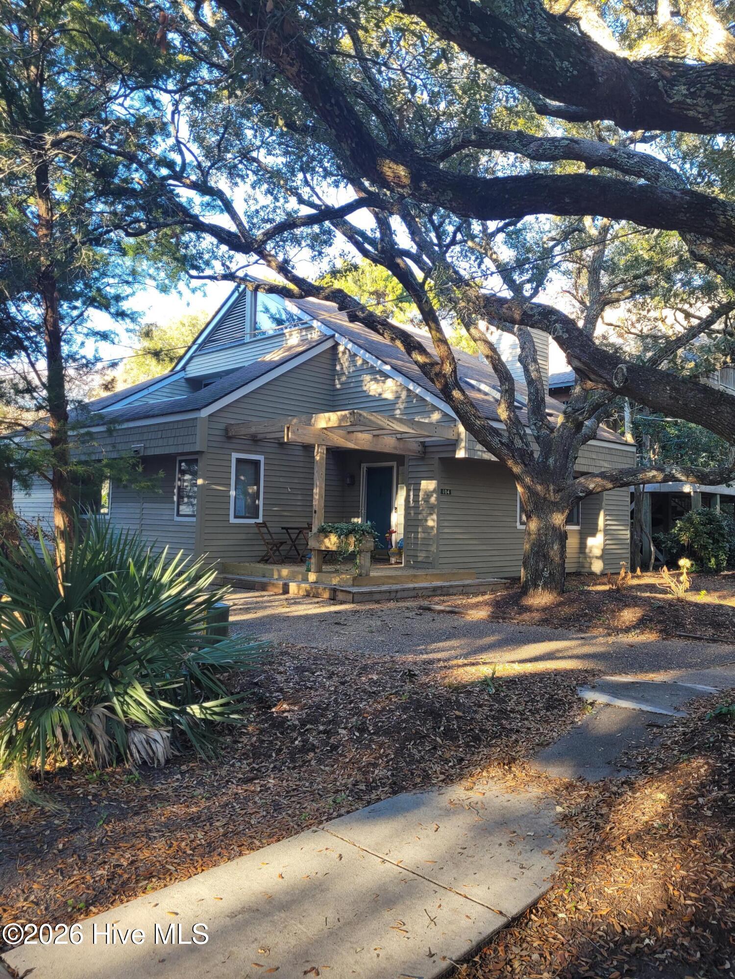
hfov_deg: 53.1
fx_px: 736
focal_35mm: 26
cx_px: 368
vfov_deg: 67.3
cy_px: 490
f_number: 1.8
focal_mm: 5.4
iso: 40
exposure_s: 1/120
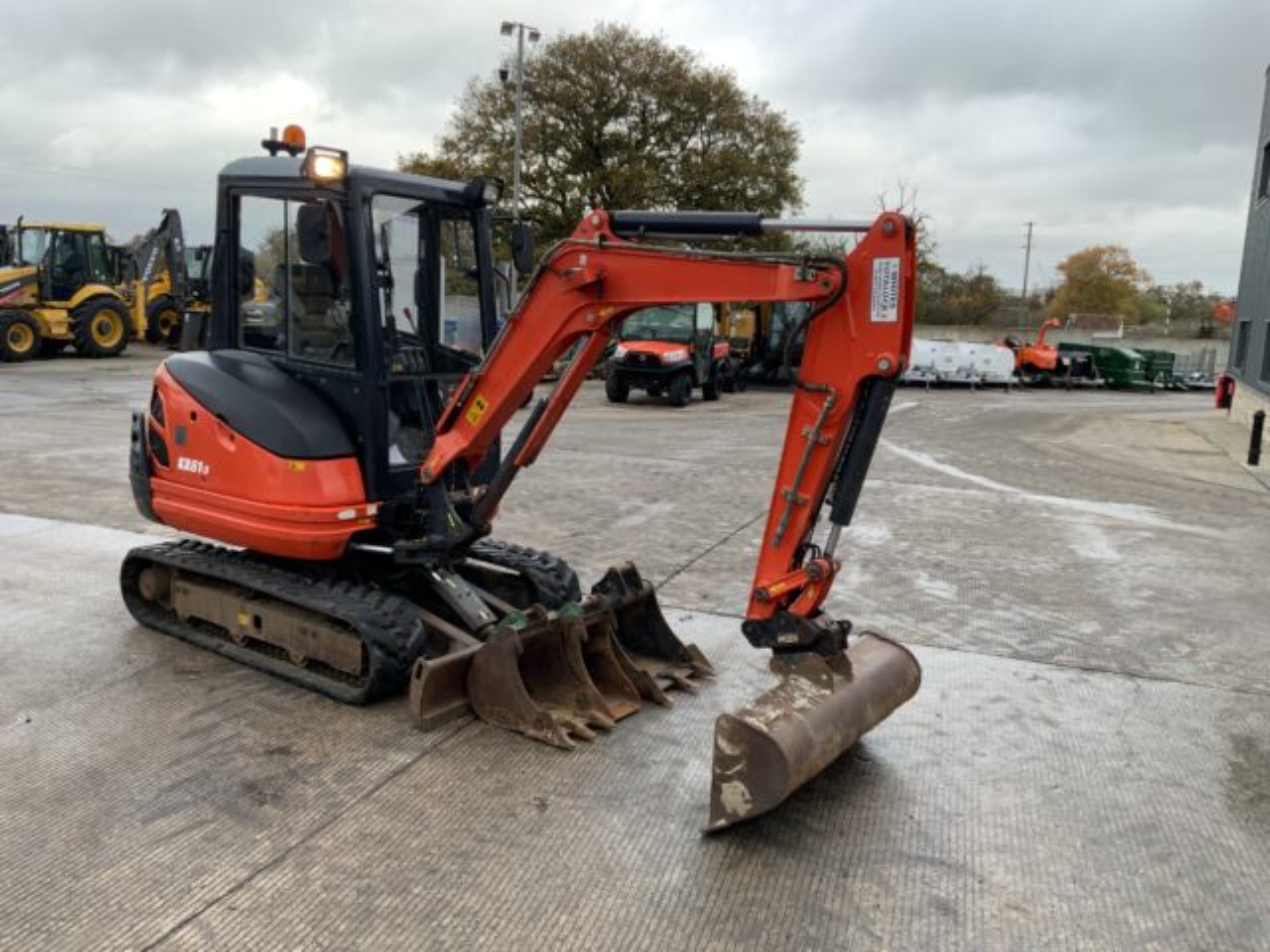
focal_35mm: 29
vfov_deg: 48.2
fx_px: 1064
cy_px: 476
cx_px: 635
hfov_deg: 61.7
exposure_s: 1/155
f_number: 1.8
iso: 16
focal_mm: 3
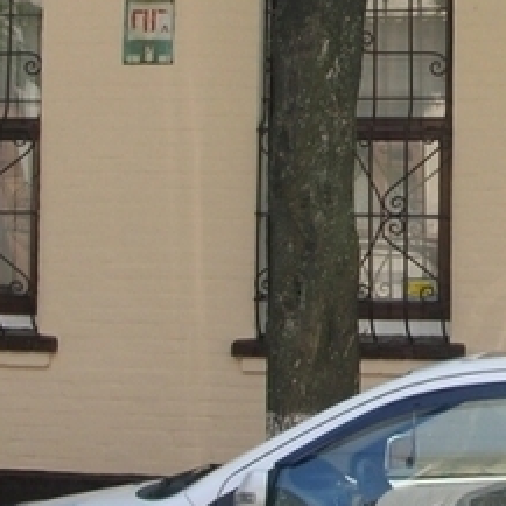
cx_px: 529
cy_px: 114
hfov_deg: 15.0
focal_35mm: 114
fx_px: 1885
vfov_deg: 15.2
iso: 50
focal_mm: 5.8
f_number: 3
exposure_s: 1/212
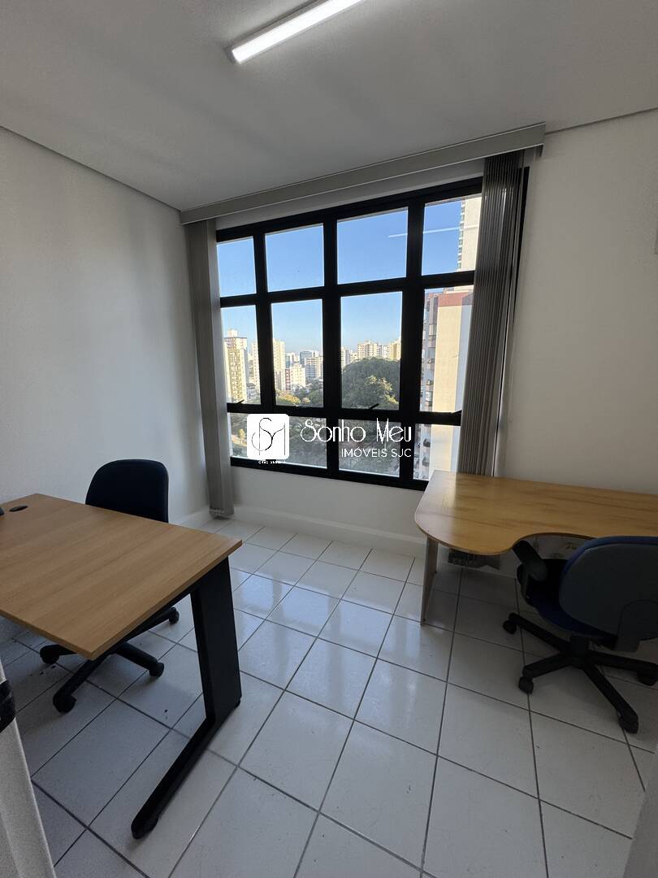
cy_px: 439
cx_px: 329
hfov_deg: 85.7
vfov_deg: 102.1
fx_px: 355
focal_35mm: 14
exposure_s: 1/320
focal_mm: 2.22
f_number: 2.2
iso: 40
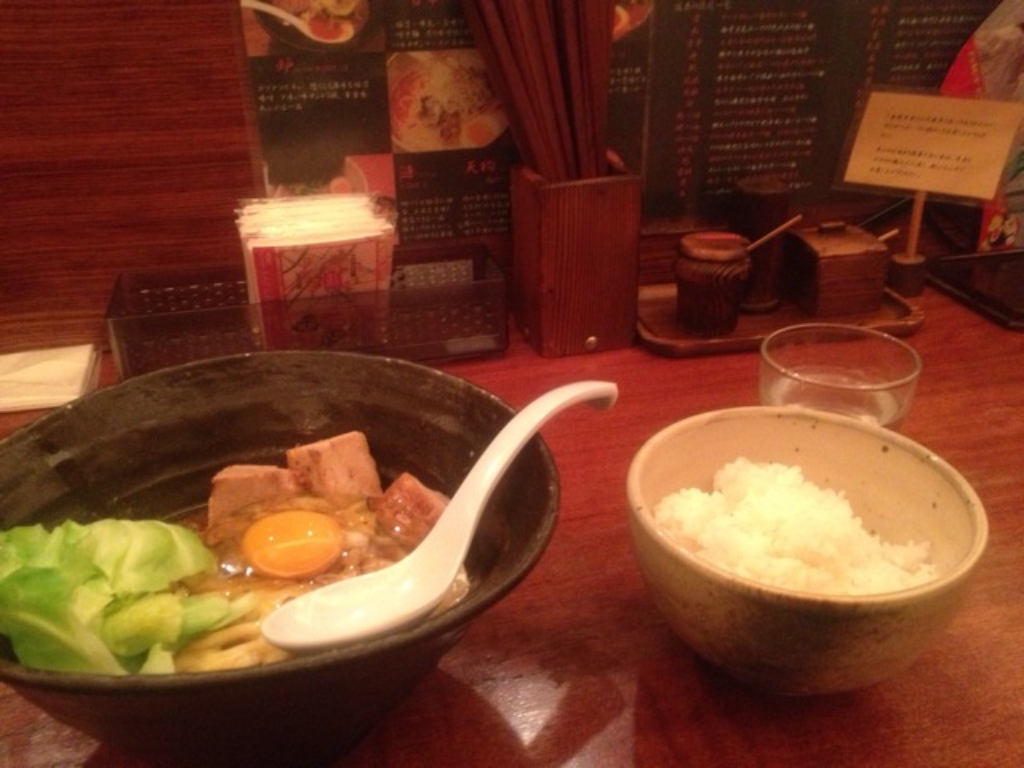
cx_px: 512
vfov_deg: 40.7
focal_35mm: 35
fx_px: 1035
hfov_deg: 52.6
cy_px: 384
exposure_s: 1/15
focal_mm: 4.28
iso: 500
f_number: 2.4
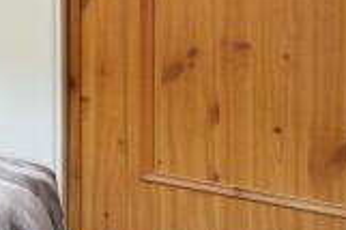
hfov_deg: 12.9
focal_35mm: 102
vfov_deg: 12.8
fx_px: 979
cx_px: -570
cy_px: -104
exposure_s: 1/10
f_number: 9
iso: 800
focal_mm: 16
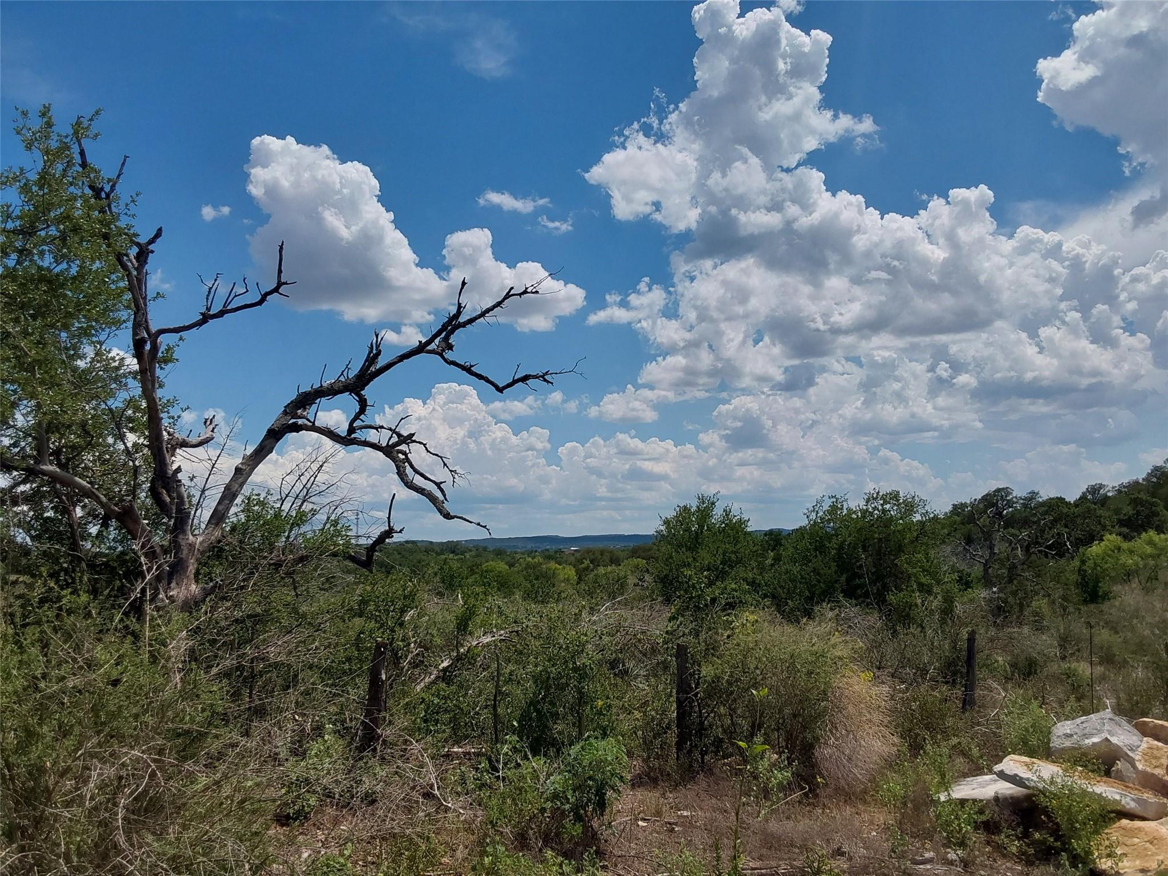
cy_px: 438
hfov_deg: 63.4
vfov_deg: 49.7
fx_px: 945
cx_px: 584
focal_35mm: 28
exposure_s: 1/5531
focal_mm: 2.91
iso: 50
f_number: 1.9
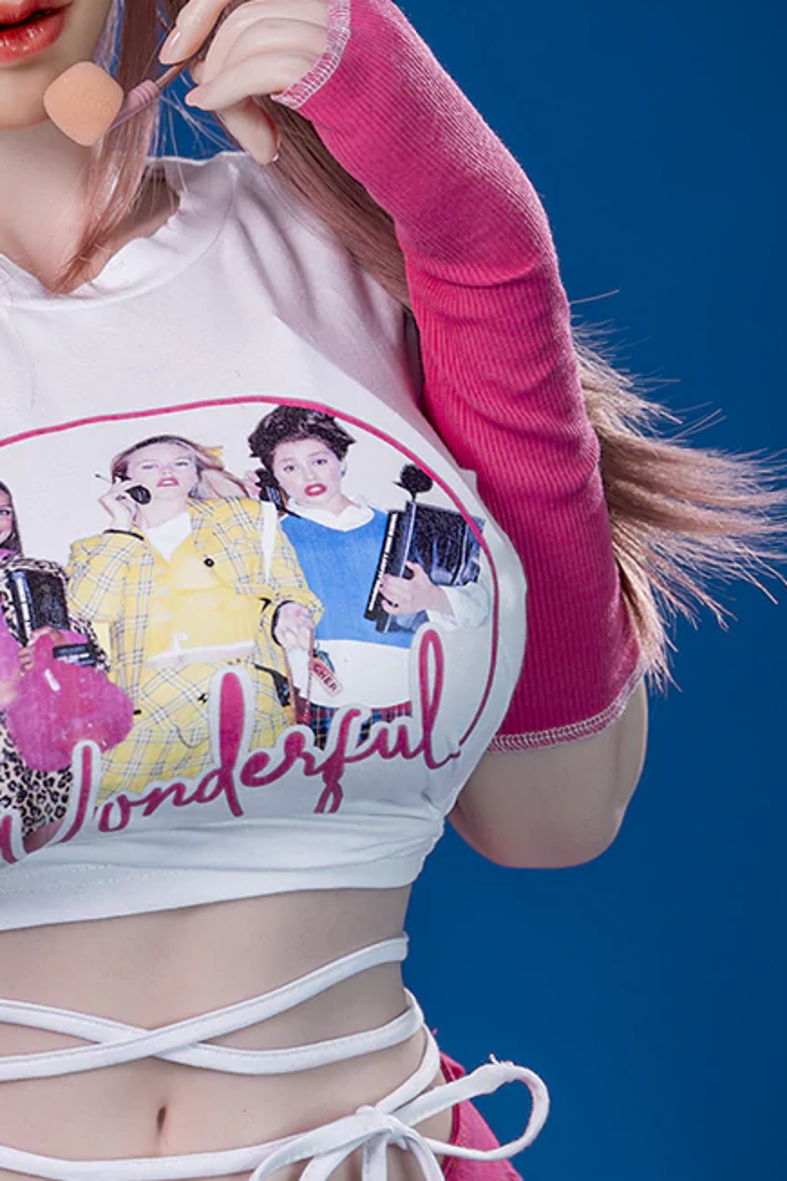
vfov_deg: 16.5
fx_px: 4068
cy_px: 702
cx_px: 4
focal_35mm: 124
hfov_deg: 11.0
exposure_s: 1/125
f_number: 3.5
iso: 100
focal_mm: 54
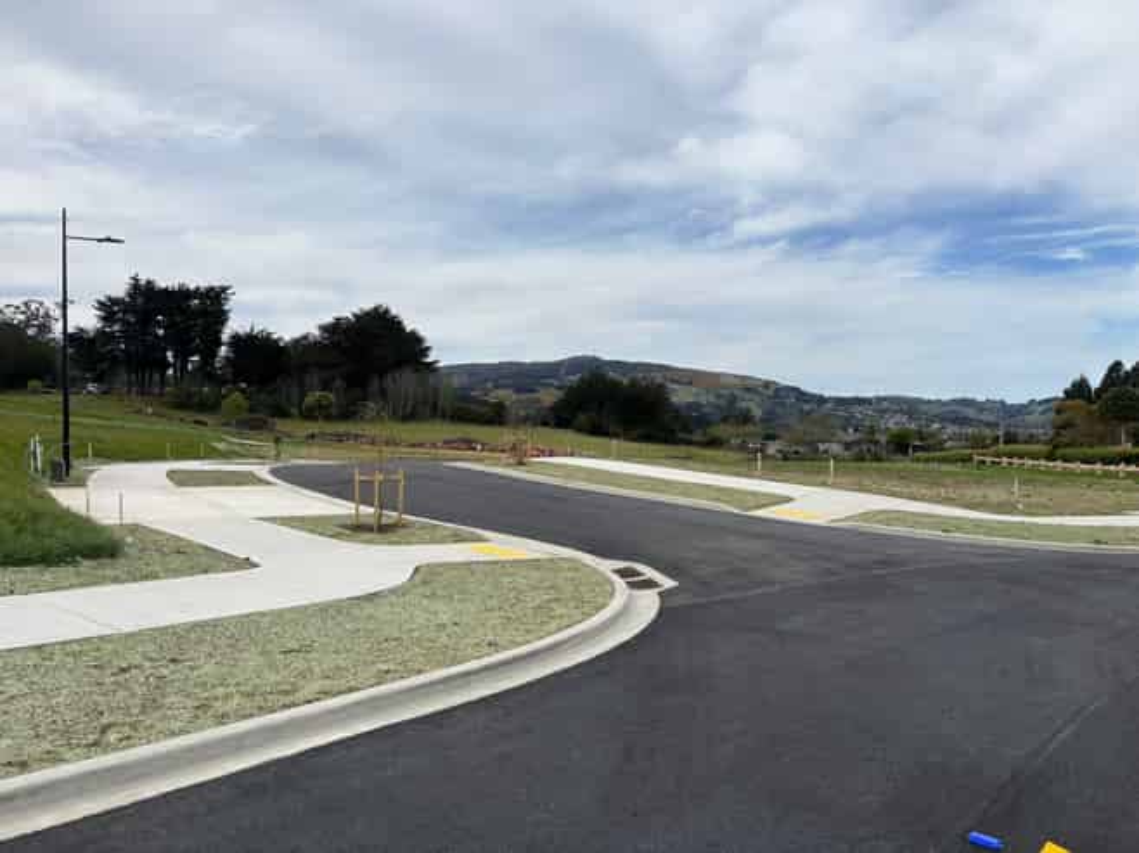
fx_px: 855
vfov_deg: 53.0
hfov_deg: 67.3
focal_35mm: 26
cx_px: 570
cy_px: 426
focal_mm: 5.96
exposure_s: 1/4425
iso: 50
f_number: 1.6
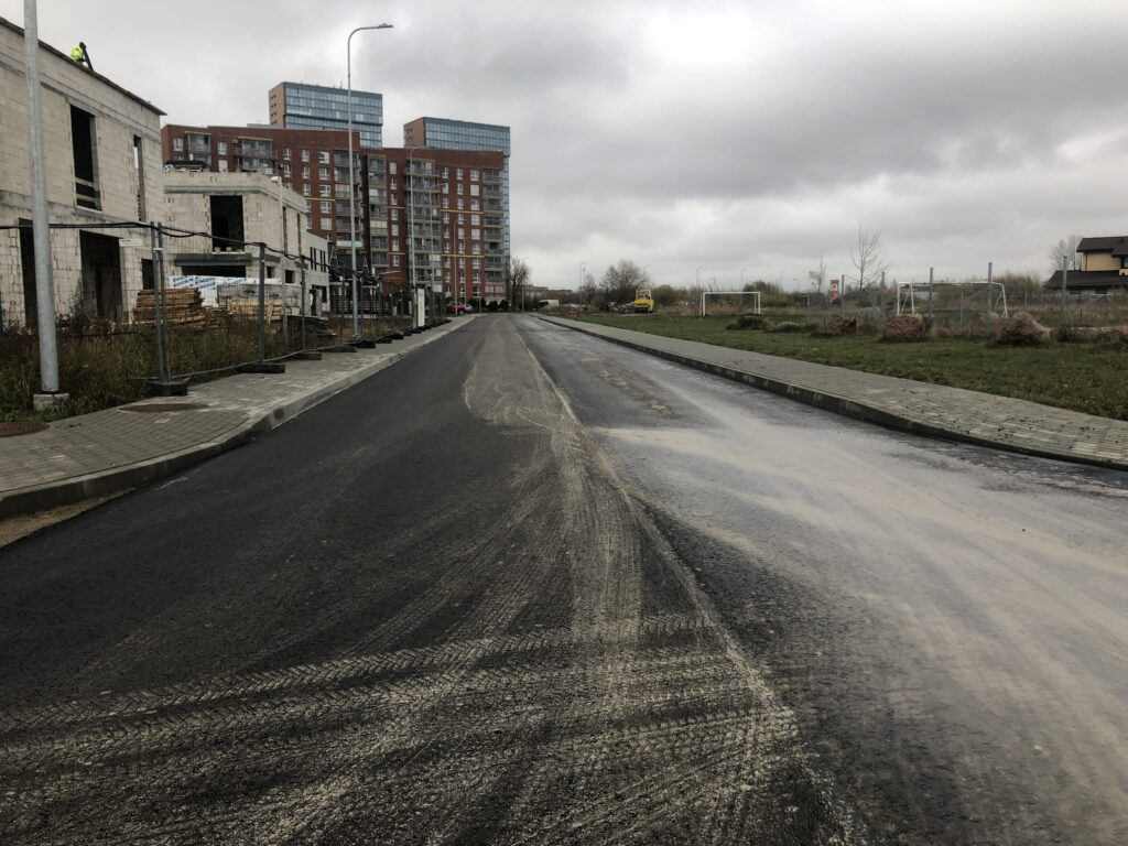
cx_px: 564
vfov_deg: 49.7
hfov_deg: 63.4
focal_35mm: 28
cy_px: 423
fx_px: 912
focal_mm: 4
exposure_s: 1/120
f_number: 1.8
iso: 25
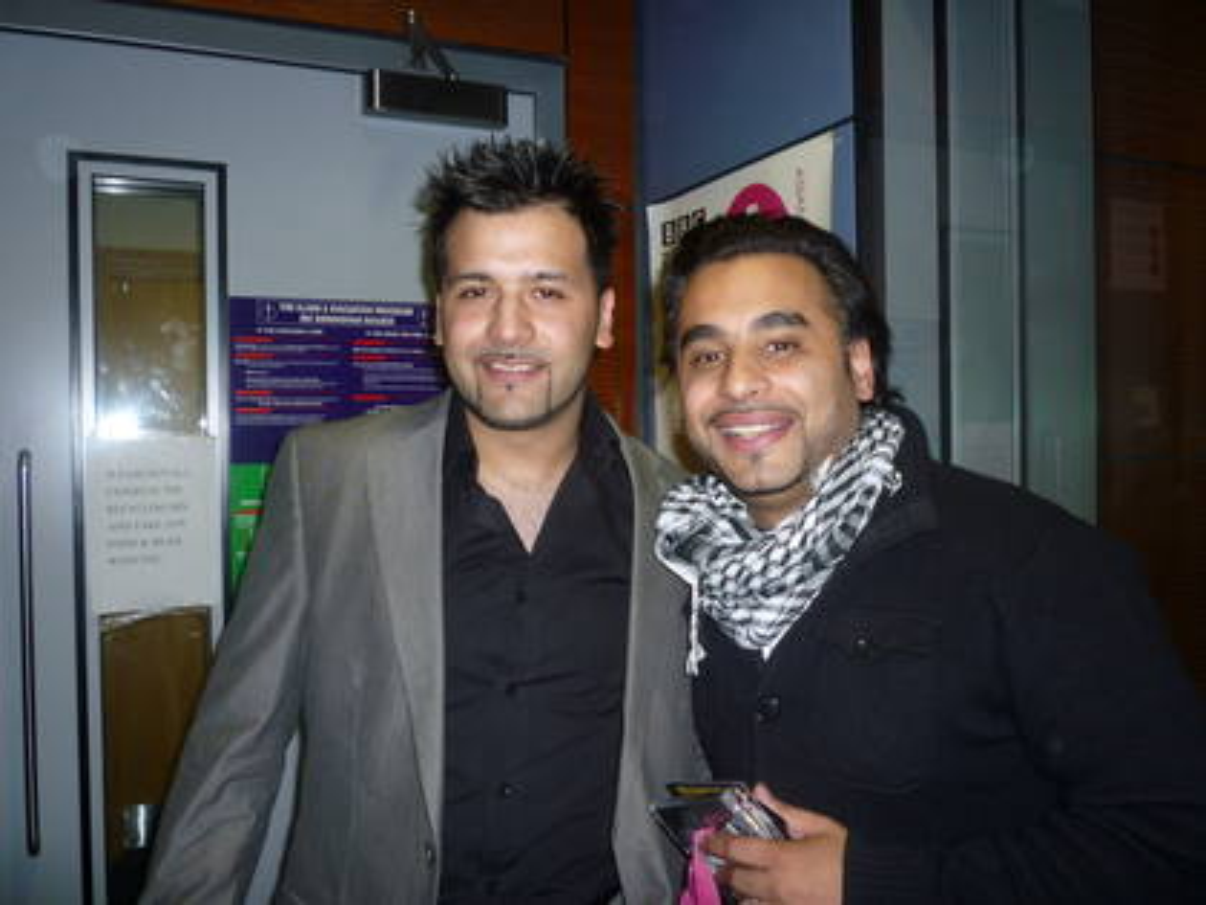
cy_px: 452
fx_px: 1010
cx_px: 603
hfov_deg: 61.7
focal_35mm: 29
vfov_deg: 48.2
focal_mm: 5.2
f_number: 3.3
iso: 100
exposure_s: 1/30
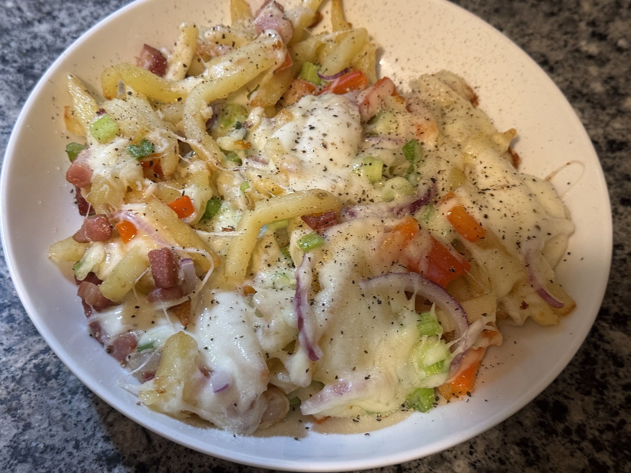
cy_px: 236
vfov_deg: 30.3
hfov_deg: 39.7
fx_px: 875
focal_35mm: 48
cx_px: 316
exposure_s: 1/33
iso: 320
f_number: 1.78
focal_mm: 6.76
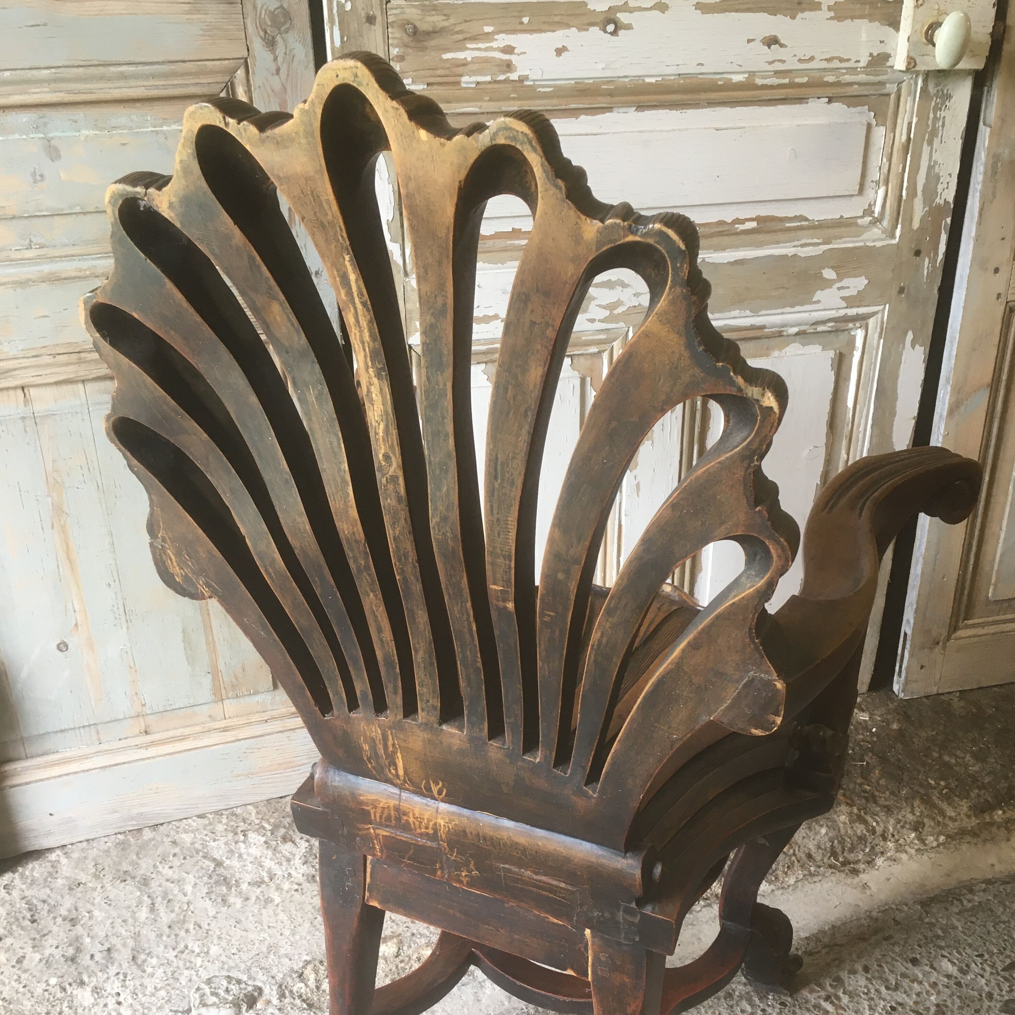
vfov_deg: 46.7
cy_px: 649
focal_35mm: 35
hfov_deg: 47.2
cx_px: 519
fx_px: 1161
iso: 80
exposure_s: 1/33
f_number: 2.2
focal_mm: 4.15
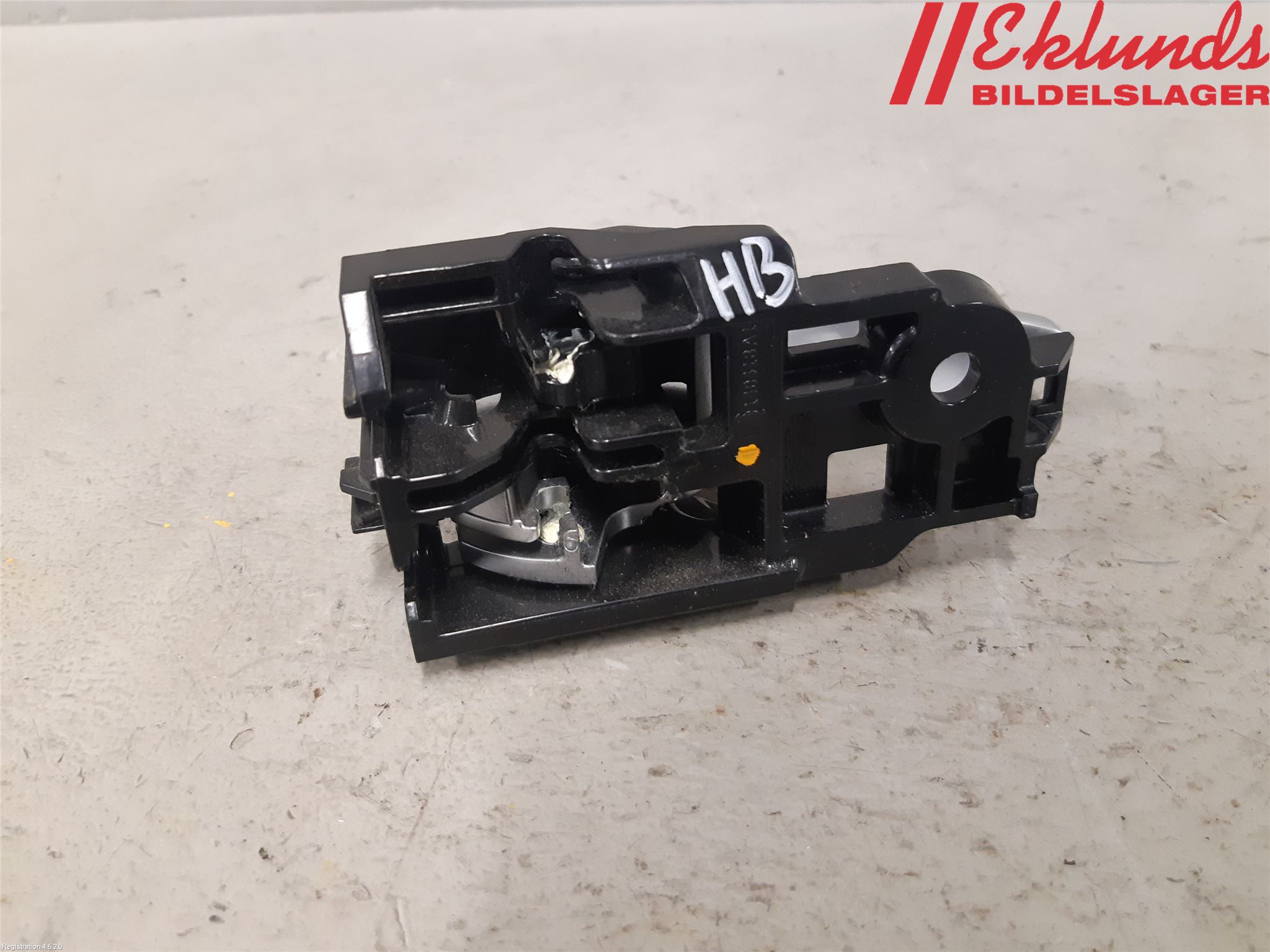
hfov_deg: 67.3
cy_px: 476
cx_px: 635
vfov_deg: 53.1
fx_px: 954
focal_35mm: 26
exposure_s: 1/50
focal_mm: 3.93
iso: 250
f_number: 1.7
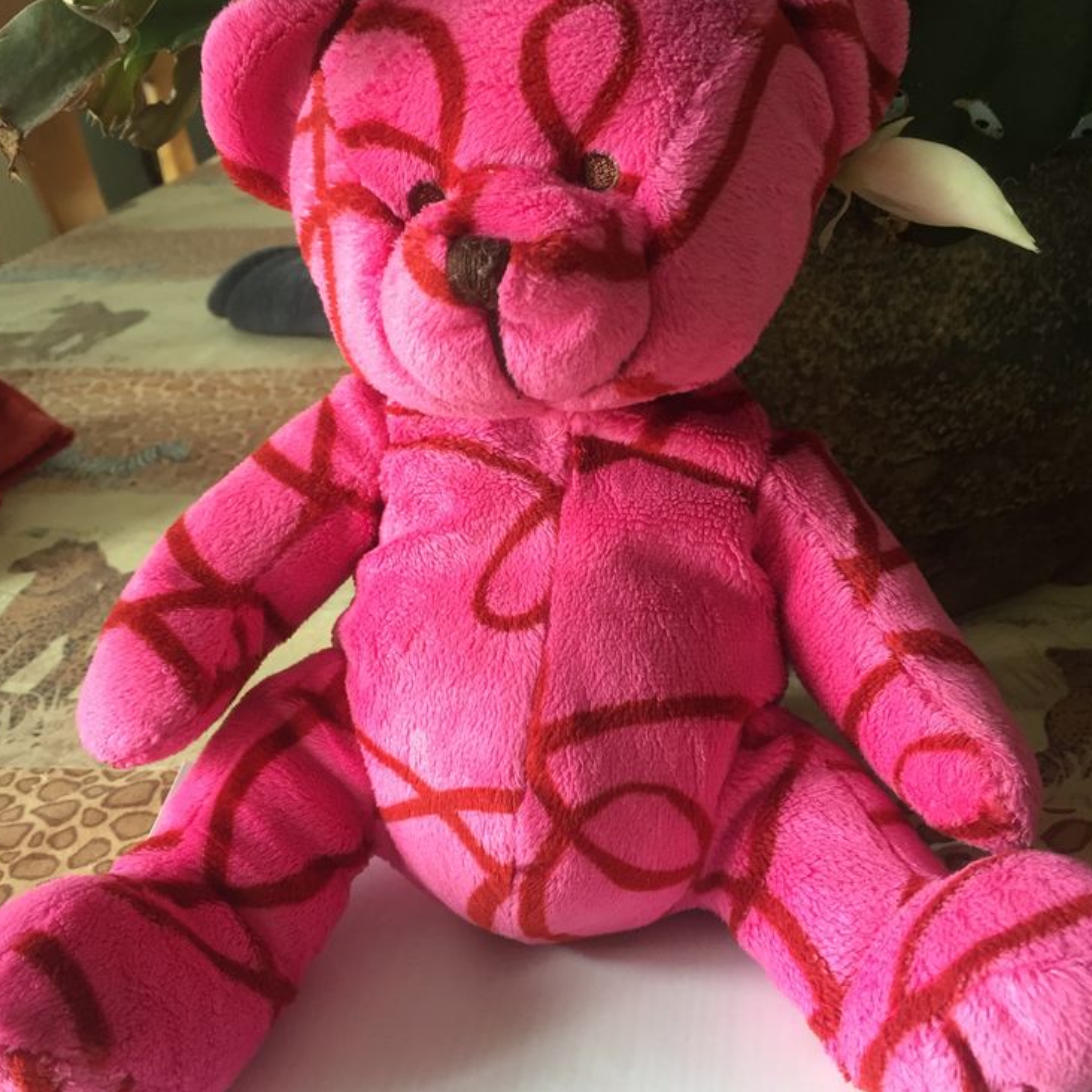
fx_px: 1249
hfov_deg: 47.2
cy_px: 527
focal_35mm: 35
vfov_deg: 47.2
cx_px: 537
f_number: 2.2
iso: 64
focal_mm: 4.15
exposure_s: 1/33
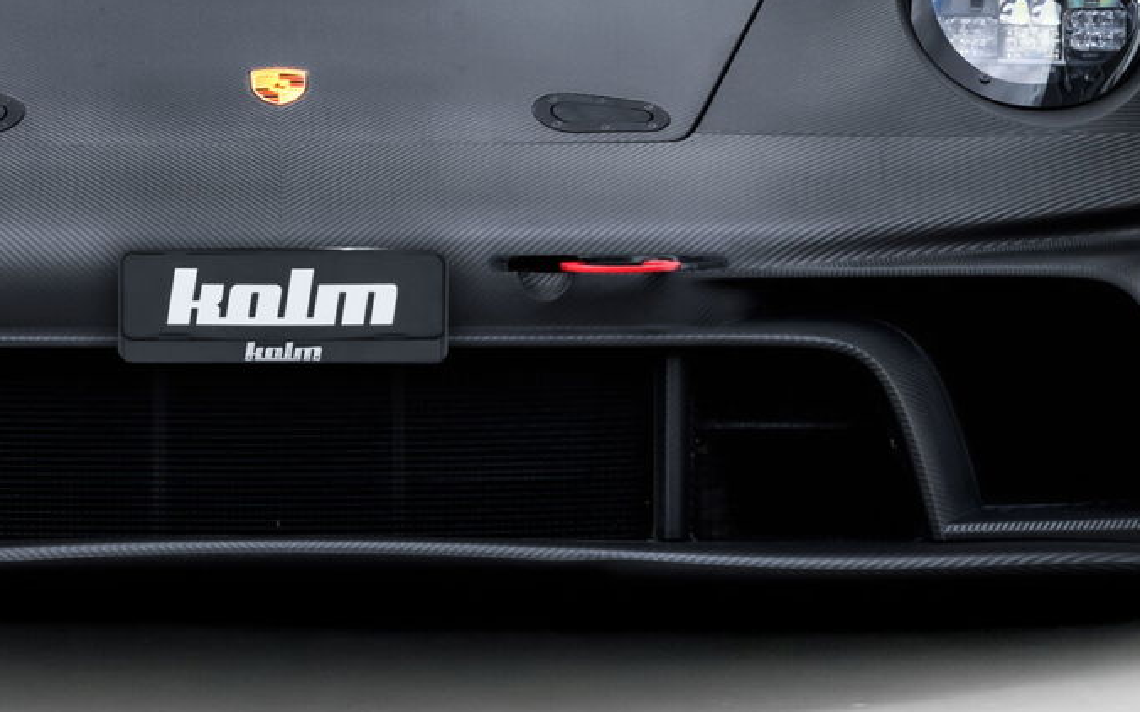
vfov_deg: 6.9
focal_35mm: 190
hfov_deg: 11.0
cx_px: 273
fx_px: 5901
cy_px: -32
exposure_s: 1/100
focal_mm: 70
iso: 1000
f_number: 2.8
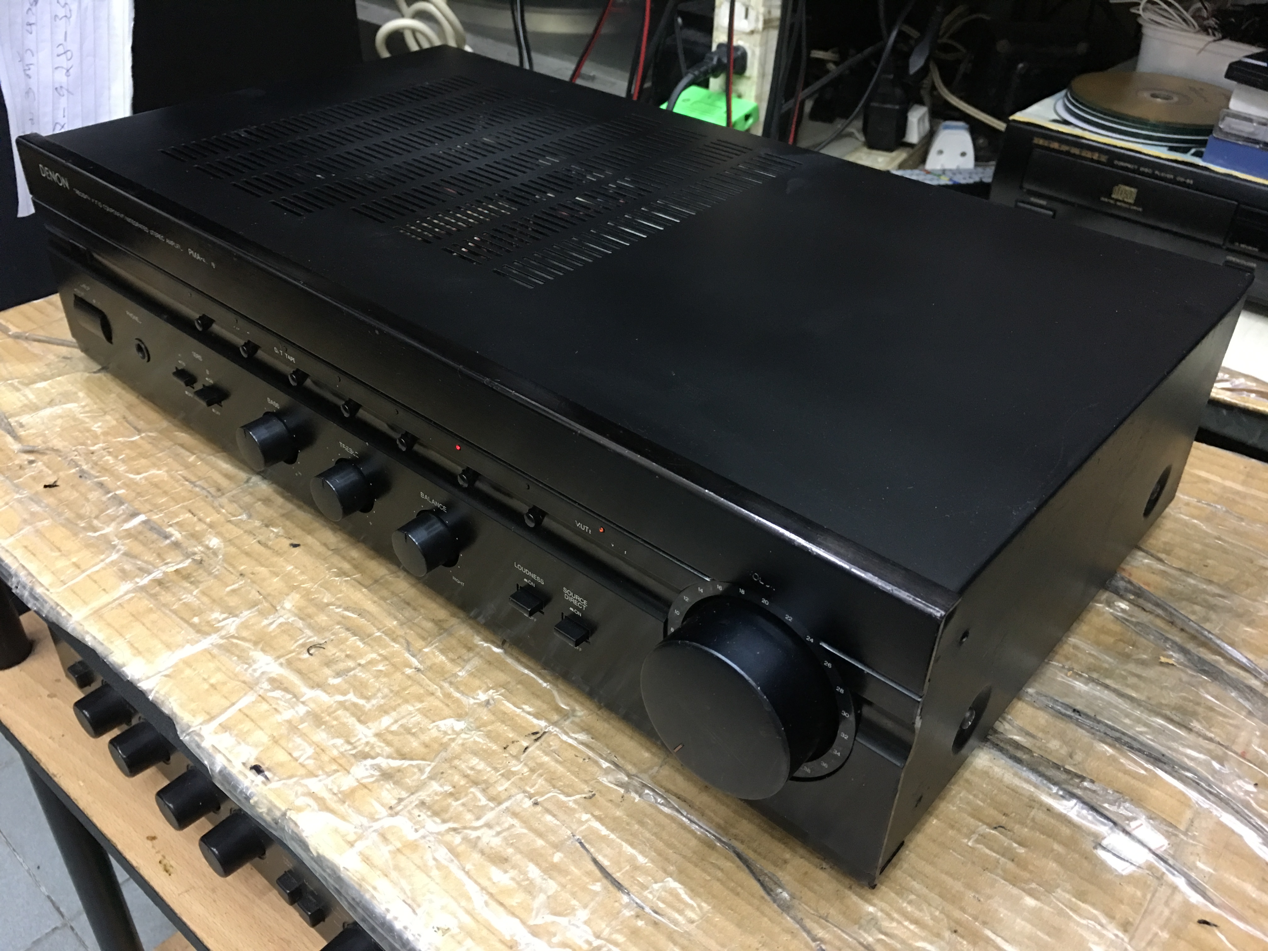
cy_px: 476
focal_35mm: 29
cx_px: 634
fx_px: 1062
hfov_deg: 61.7
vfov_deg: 48.2
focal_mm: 4.15
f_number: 2.2
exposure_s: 1/10
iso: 80
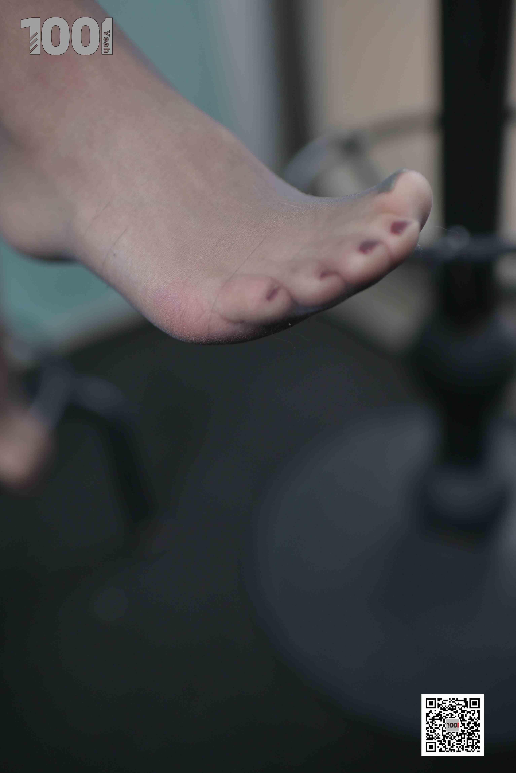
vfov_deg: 54.4
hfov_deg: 37.9
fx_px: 752
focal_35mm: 35
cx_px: 258
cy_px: 386
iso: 400
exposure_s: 1/200
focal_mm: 35
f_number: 2
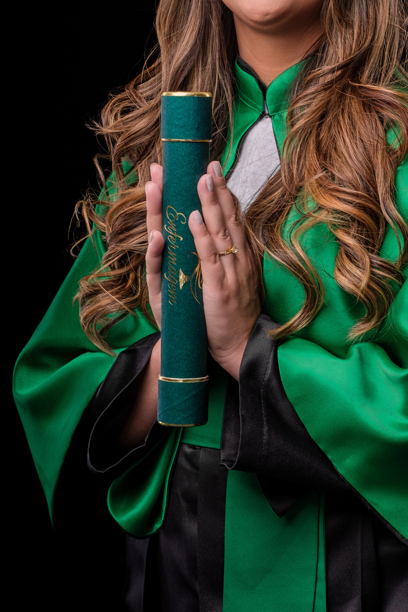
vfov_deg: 17.5
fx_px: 1989
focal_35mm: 117
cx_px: 302
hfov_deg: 11.7
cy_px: 212
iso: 200
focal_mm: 50
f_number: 7.1
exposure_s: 1/100
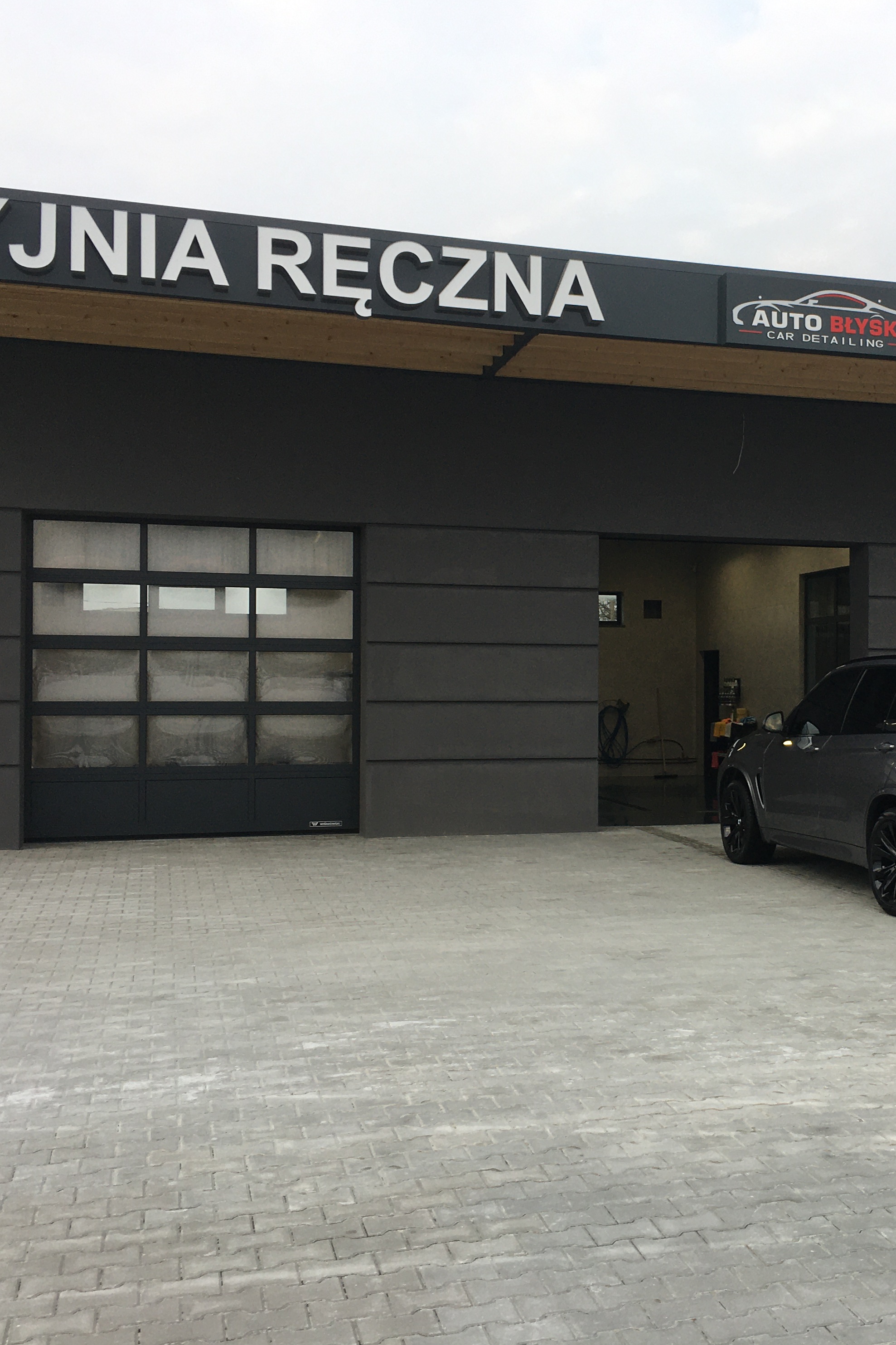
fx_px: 1531
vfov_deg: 47.4
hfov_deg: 31.8
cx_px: 711
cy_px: 668
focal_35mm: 41
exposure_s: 1/211
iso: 25
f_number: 2.2
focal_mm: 4.15
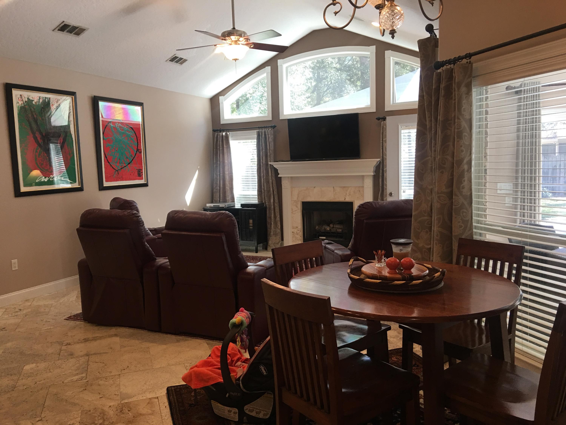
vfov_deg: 48.2
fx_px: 474
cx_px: 283
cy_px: 212
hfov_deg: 61.7
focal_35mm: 29
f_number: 2.2
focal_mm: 4.15
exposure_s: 1/30
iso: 40
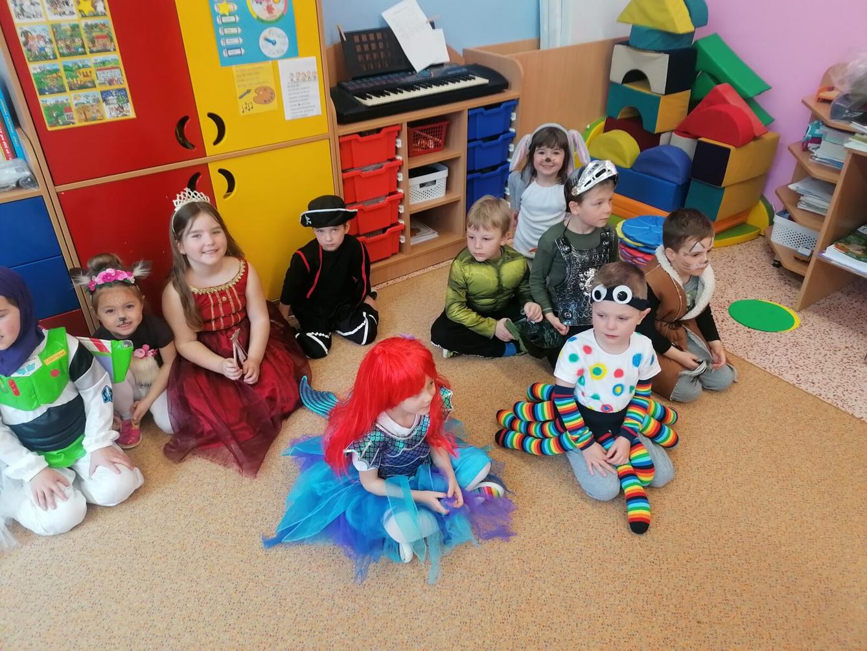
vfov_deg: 51.4
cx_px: 434
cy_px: 326
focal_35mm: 27
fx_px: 676
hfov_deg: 65.3
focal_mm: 4.75
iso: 100
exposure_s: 1/50
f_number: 1.8
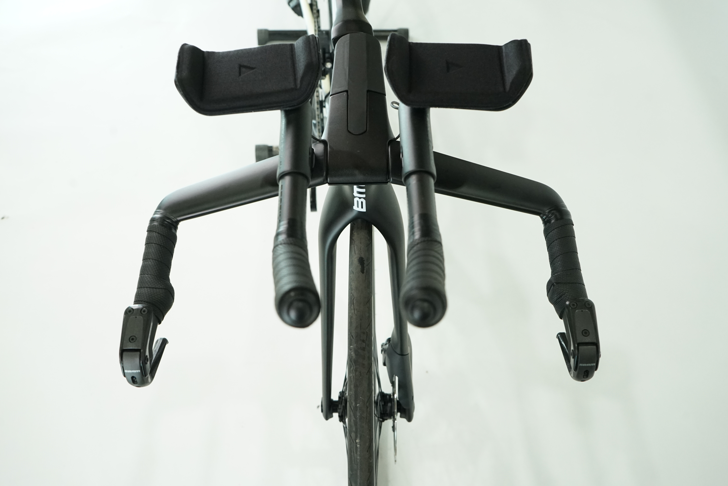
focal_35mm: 33
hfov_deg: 57.2
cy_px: 243
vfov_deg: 40.0
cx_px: 364
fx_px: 667
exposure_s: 1/200
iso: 2500
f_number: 6.3
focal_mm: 33
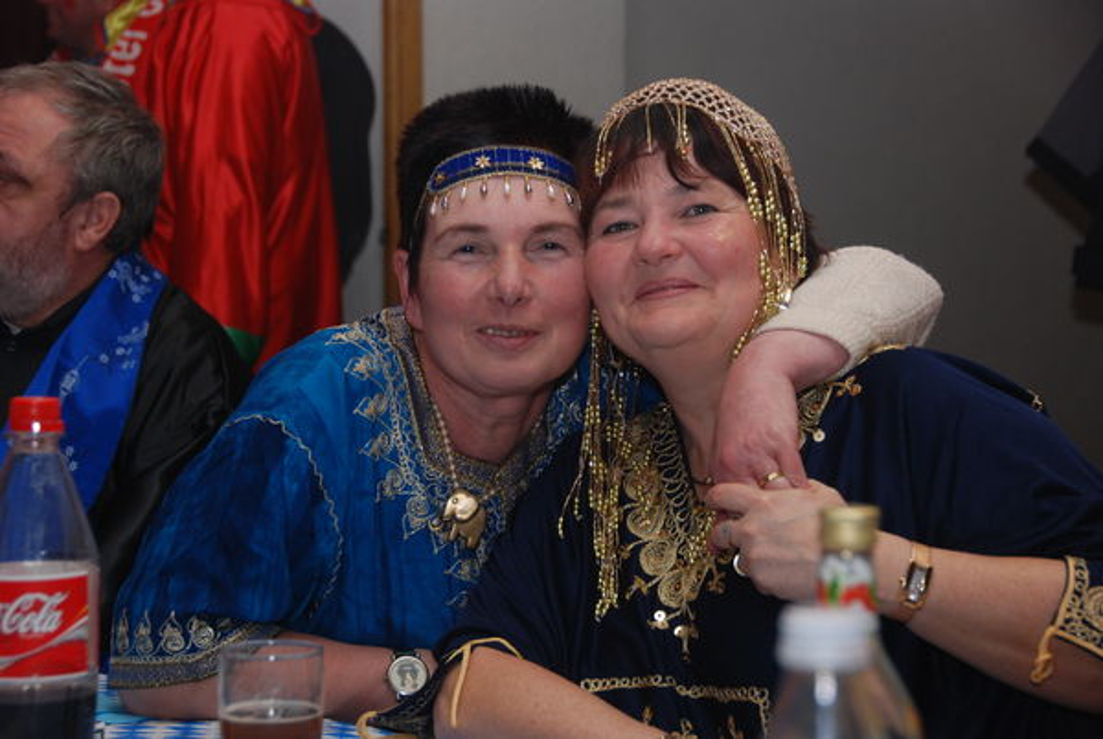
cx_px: 552
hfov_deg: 22.6
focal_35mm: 90
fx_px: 2762
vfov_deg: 15.2
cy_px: 370
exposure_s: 1/60
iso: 400
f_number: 5.6
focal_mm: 60
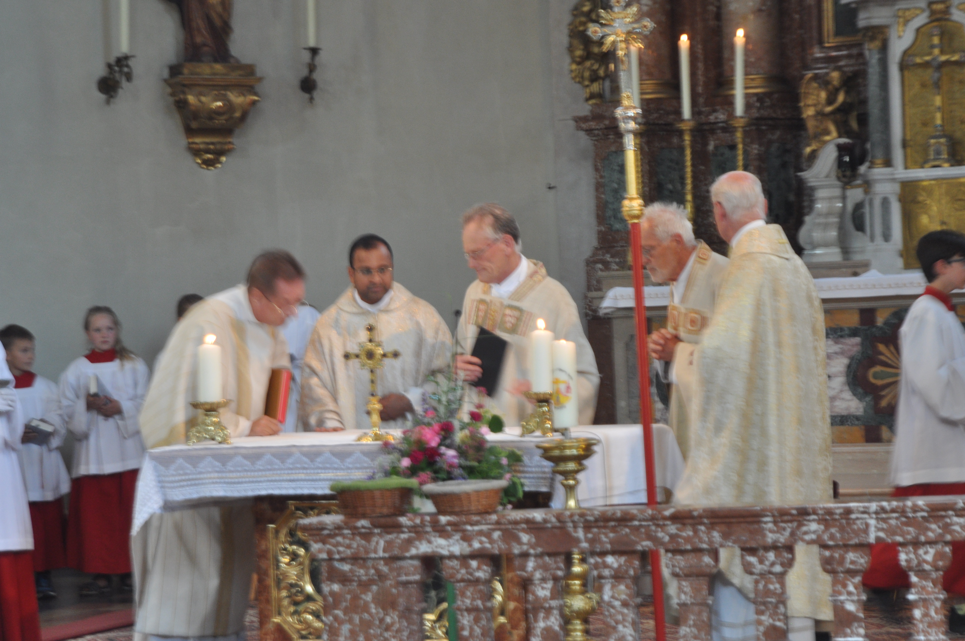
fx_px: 3213
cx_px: 482
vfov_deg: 11.4
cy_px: 320
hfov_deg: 17.1
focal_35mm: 120
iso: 640
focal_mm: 80
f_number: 5
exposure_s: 1/30
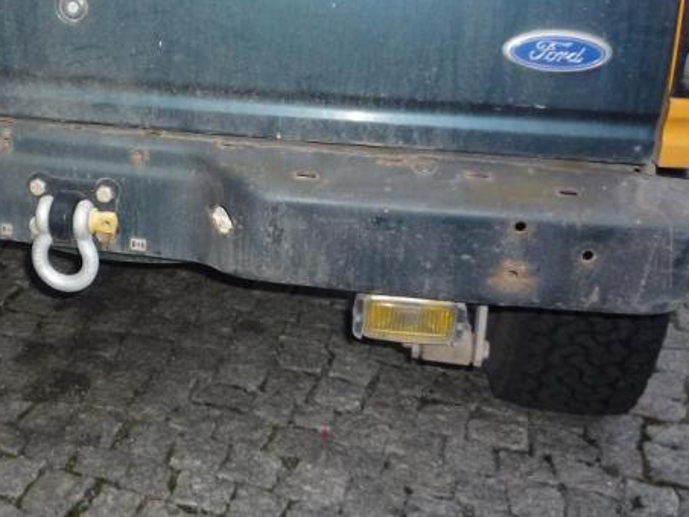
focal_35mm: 53
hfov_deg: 35.0
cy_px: 123
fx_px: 1055
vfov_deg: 27.1
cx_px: 138
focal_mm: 5.2
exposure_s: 1/30
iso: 200
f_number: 3.3
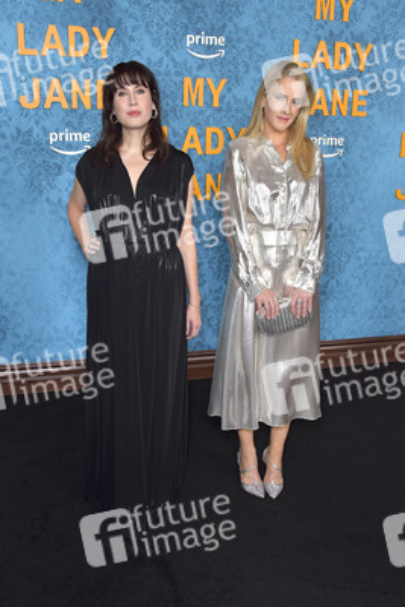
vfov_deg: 55.8
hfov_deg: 38.9
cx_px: 202
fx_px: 573
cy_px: 304
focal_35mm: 34
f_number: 6.3
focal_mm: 34
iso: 640
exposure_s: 1/200
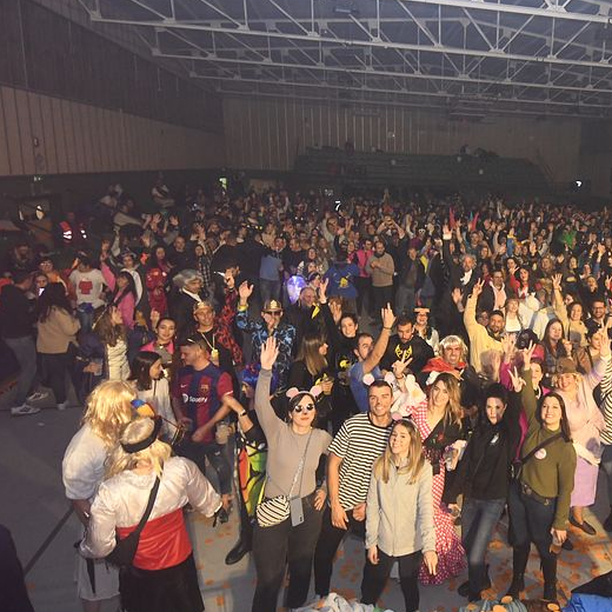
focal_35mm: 25
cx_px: 479
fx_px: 500
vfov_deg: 62.8
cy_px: 281
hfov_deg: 58.7
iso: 2500
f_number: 4
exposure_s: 1/50
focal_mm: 12
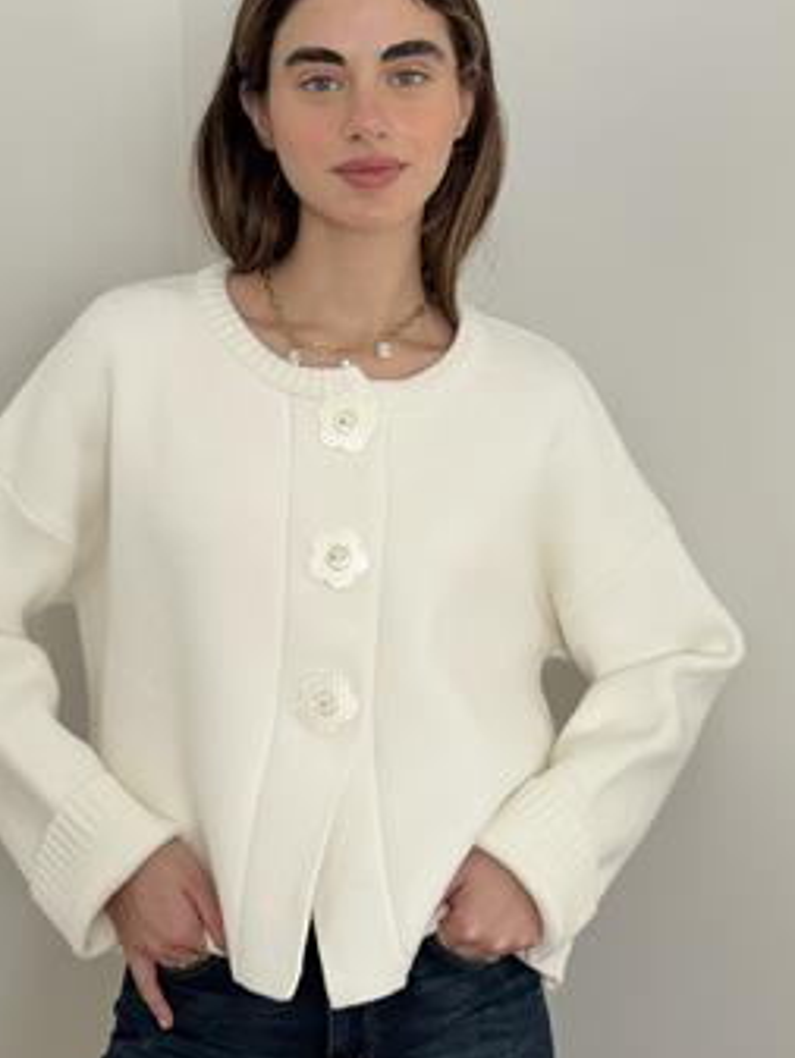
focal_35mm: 76
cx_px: 349
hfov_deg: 19.4
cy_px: 526
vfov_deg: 25.7
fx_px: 2326
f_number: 1.78
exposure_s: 1/121
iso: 64
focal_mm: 6.76
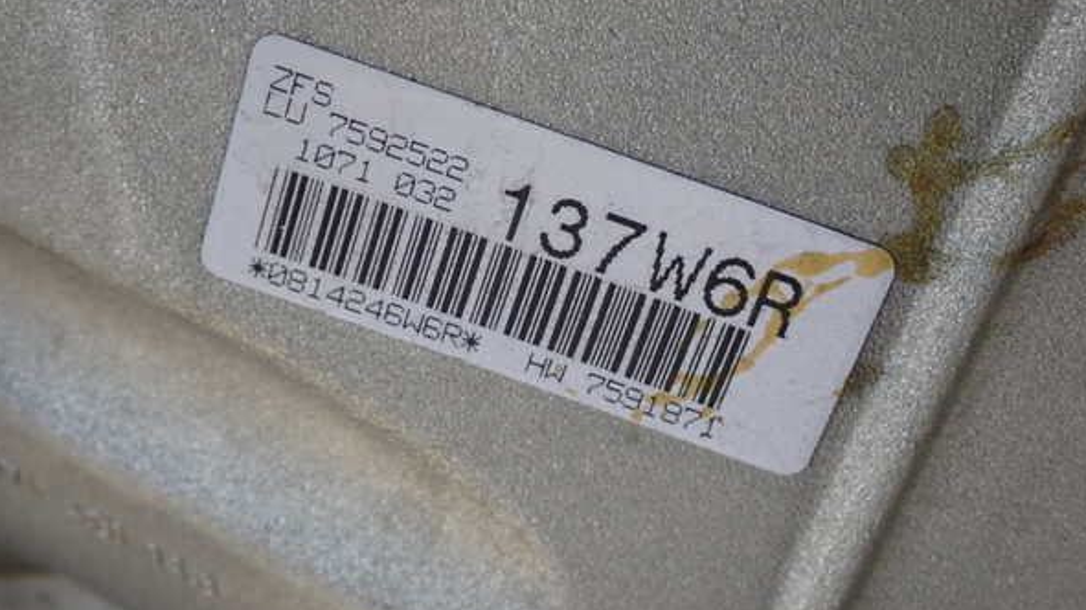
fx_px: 1497
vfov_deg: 23.0
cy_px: 311
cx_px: 542
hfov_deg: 39.9
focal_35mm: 52
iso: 100
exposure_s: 1/160
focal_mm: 8.4
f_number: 3.1
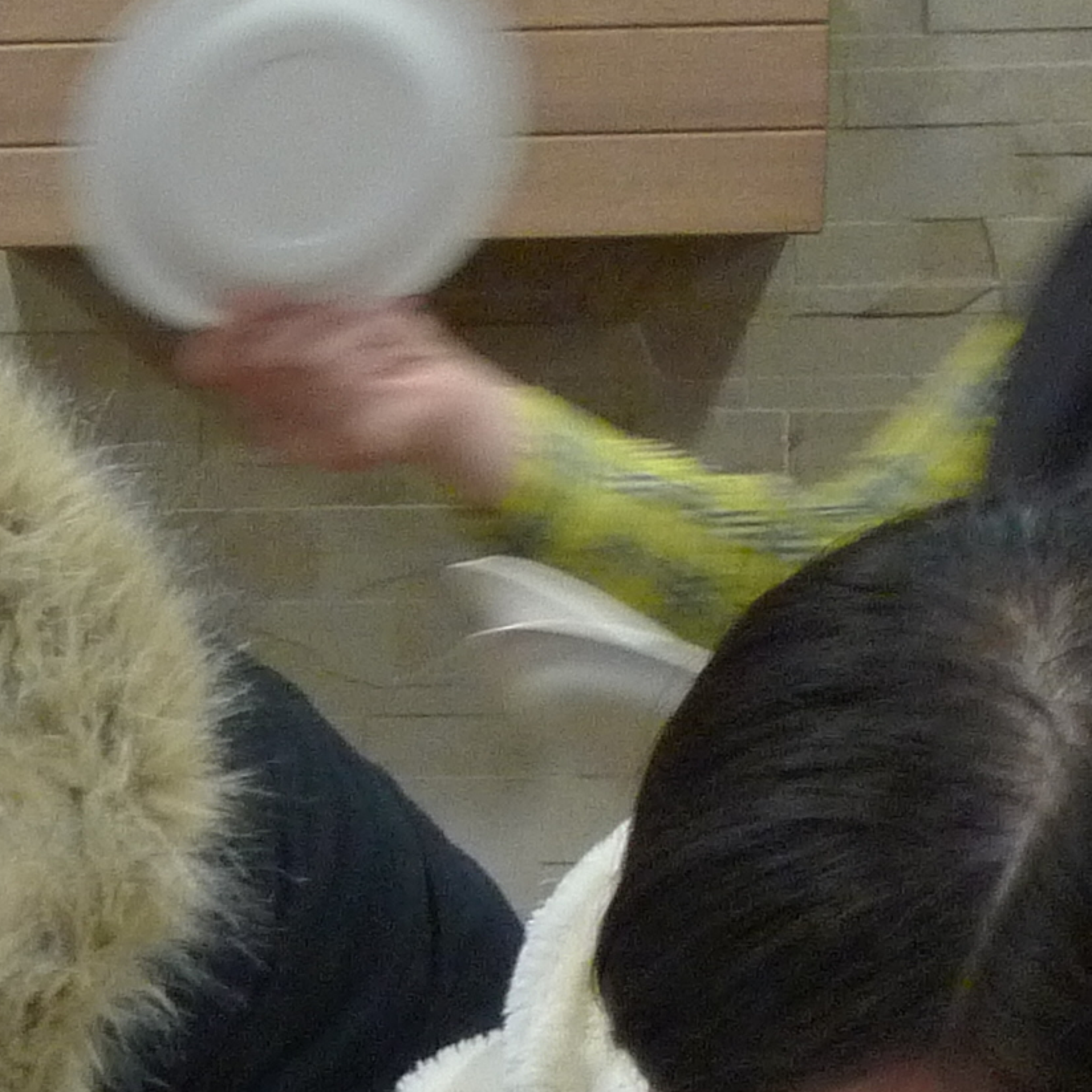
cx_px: -564
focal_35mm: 145
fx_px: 5175
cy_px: 1489
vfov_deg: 11.7
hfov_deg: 11.5
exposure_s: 1/50
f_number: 2.4
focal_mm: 7.9
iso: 400
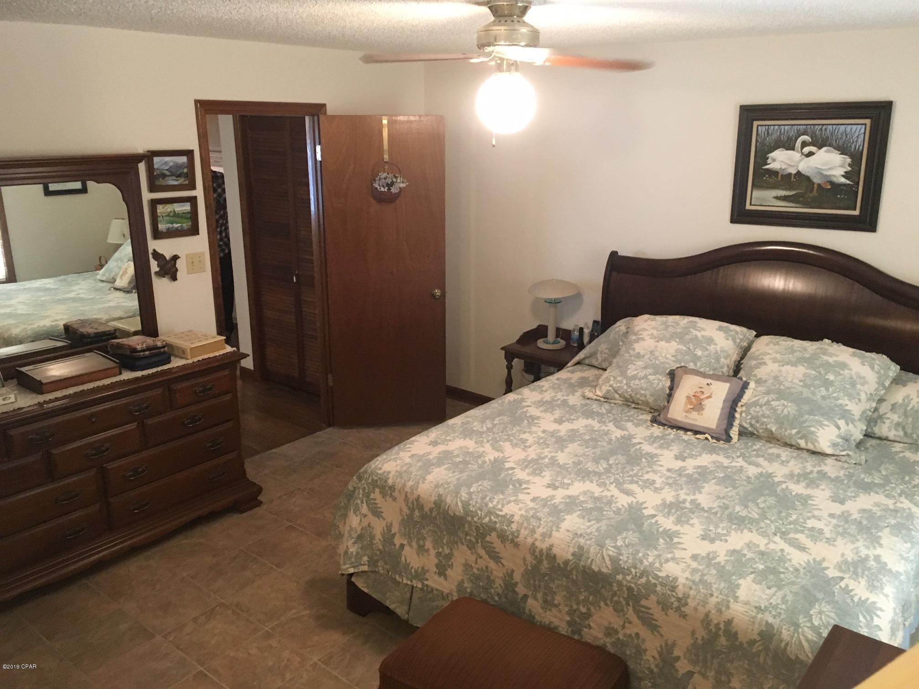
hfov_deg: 61.7
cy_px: 344
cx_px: 460
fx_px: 770
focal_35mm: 29
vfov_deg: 48.2
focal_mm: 4.15
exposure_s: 1/17
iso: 200
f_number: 2.2
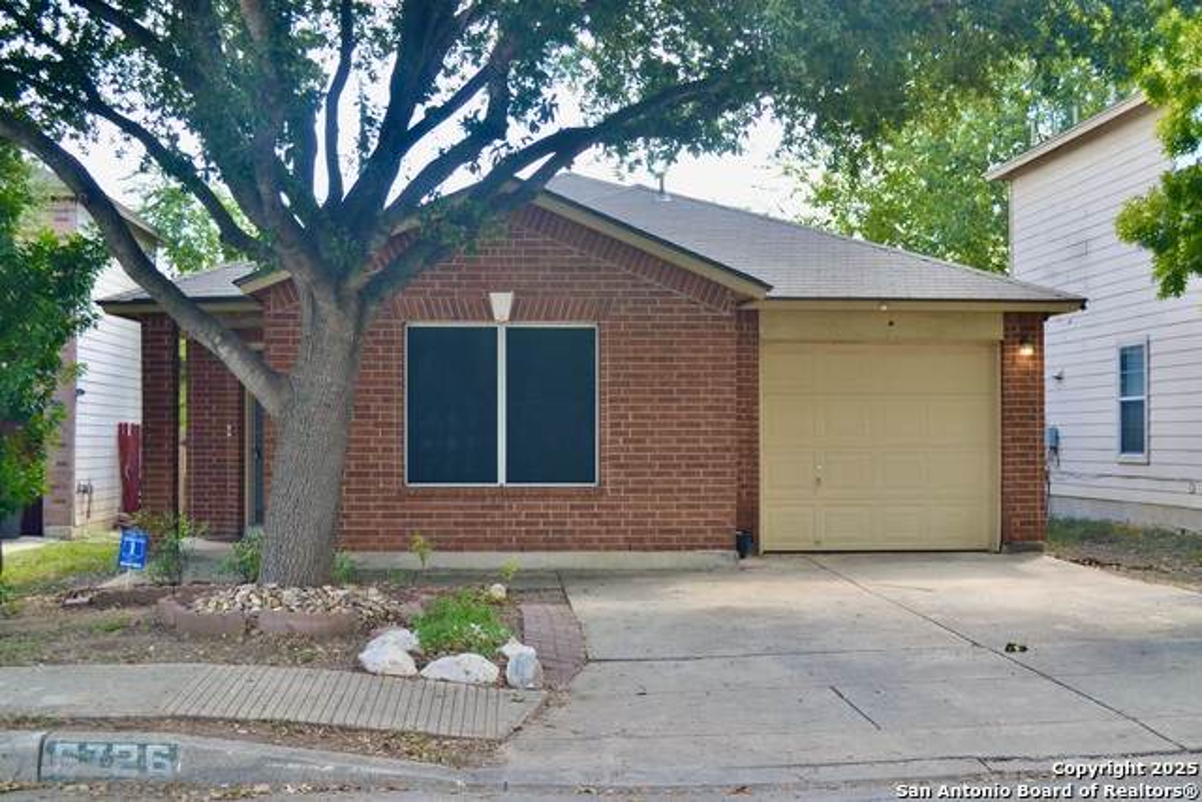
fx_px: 1603
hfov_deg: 41.1
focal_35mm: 48
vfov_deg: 28.1
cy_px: 401
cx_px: 601
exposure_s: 1/125
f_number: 5.6
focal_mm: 32
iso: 160
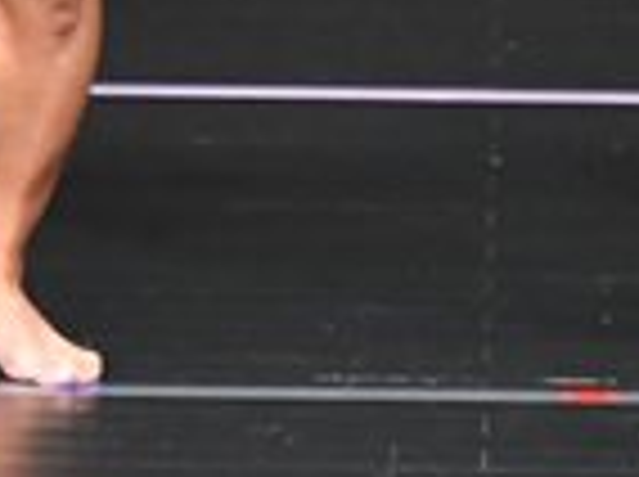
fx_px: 33392
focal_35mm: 1812
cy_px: -531
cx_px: 92
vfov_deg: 0.8
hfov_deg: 1.1
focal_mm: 230
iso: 5000
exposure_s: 1/400
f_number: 5.6
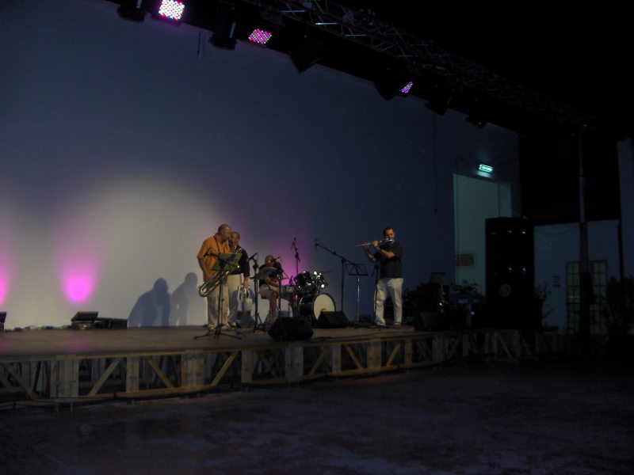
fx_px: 641
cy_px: 238
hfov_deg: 52.6
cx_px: 317
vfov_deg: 40.7
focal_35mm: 35
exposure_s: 1/60
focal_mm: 5.8
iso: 100
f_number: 2.6
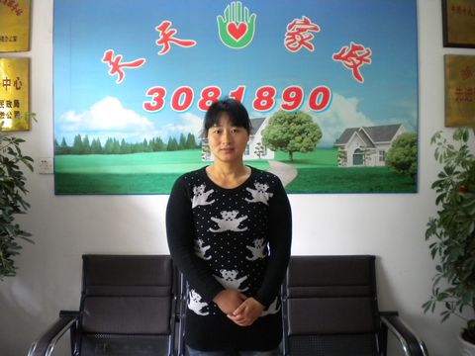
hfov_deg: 52.6
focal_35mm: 35
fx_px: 480
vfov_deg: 40.7
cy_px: 178
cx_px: 238
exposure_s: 1/23
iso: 400
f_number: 3.1
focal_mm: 6.3
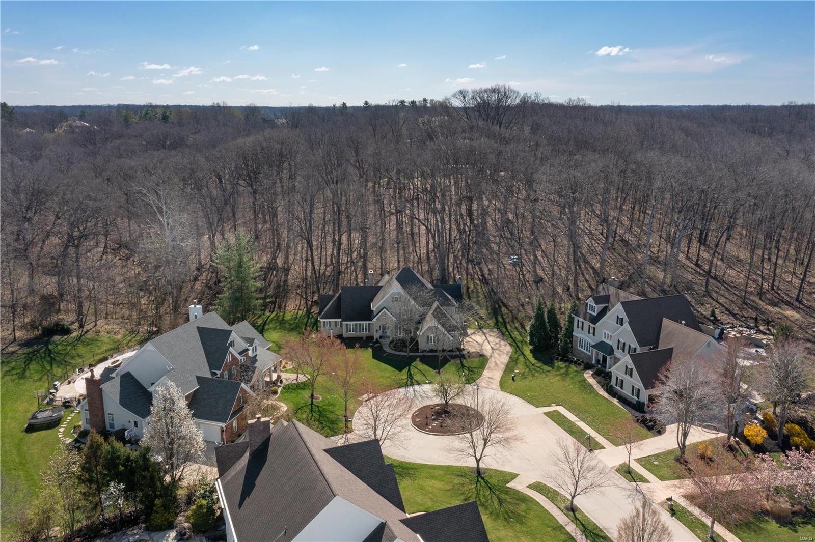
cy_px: 271
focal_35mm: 28
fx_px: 634
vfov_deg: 46.4
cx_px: 408
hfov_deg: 65.5
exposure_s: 1/500
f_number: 7.1
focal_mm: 10.26
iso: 100
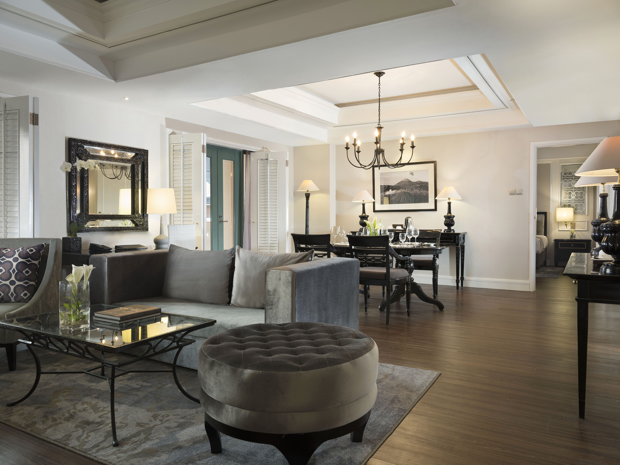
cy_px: 232
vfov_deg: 54.9
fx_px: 448
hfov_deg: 69.4
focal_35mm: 25
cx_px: 310
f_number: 11
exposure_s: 1/2
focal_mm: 32
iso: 250
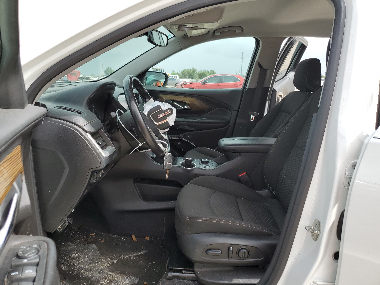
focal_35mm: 26
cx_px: 190
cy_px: 142
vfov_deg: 53.1
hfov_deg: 67.3
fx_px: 285
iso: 50
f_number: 1.5
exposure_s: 1/1250
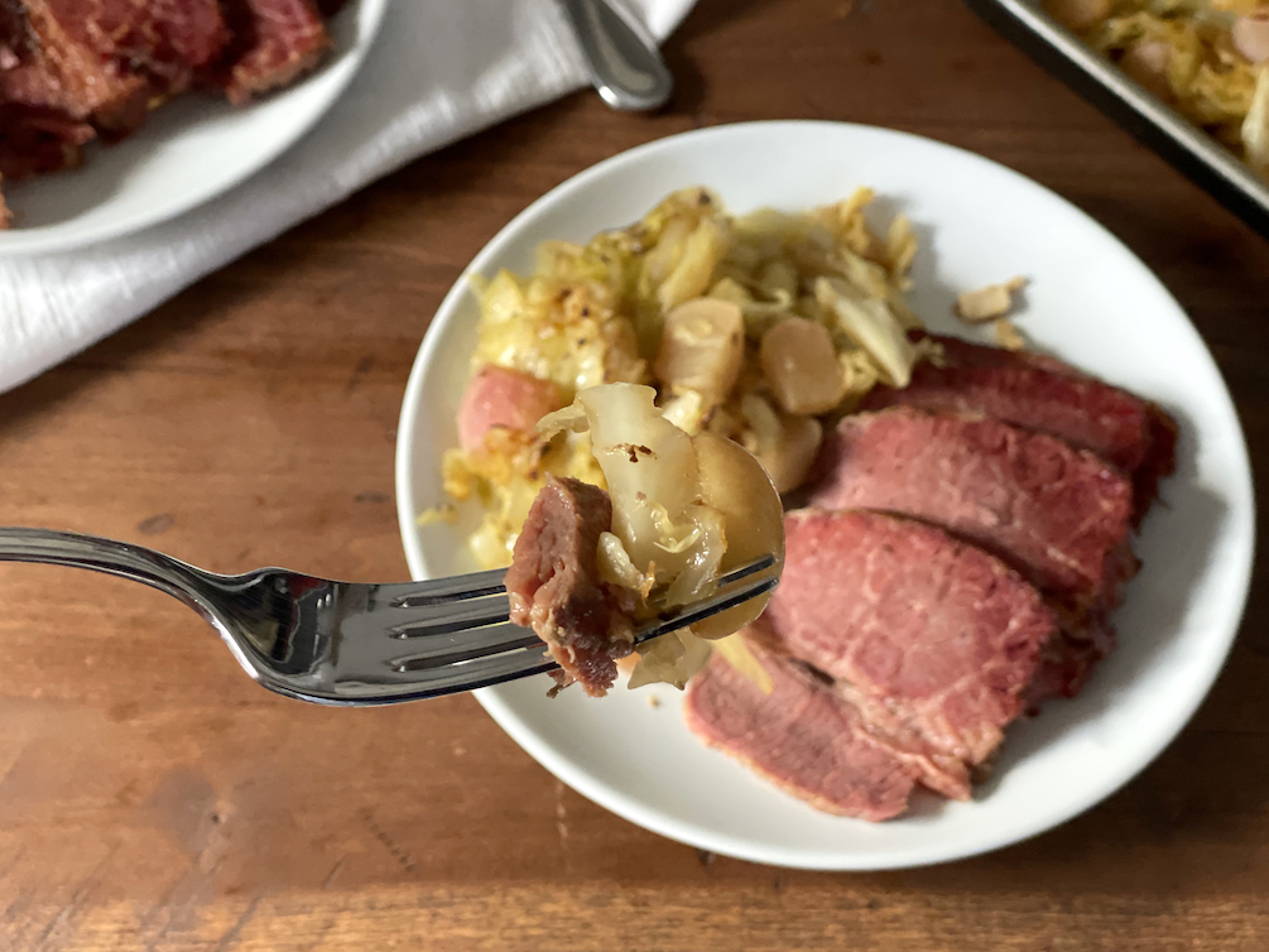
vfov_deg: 27.5
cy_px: 471
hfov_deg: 36.2
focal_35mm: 53
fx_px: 1943
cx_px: 629
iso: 250
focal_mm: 6
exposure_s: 1/122
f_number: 2
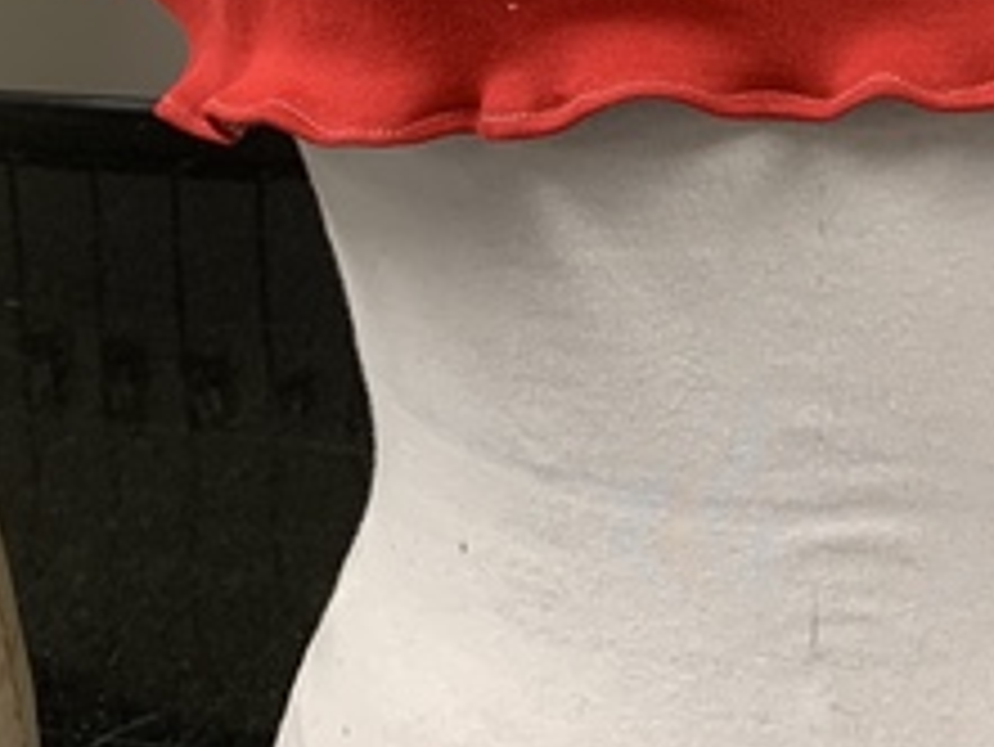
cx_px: 918
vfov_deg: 15.4
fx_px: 2586
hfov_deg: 21.2
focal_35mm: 90
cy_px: -290
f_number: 1.8
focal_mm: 4.25
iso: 100
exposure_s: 1/68
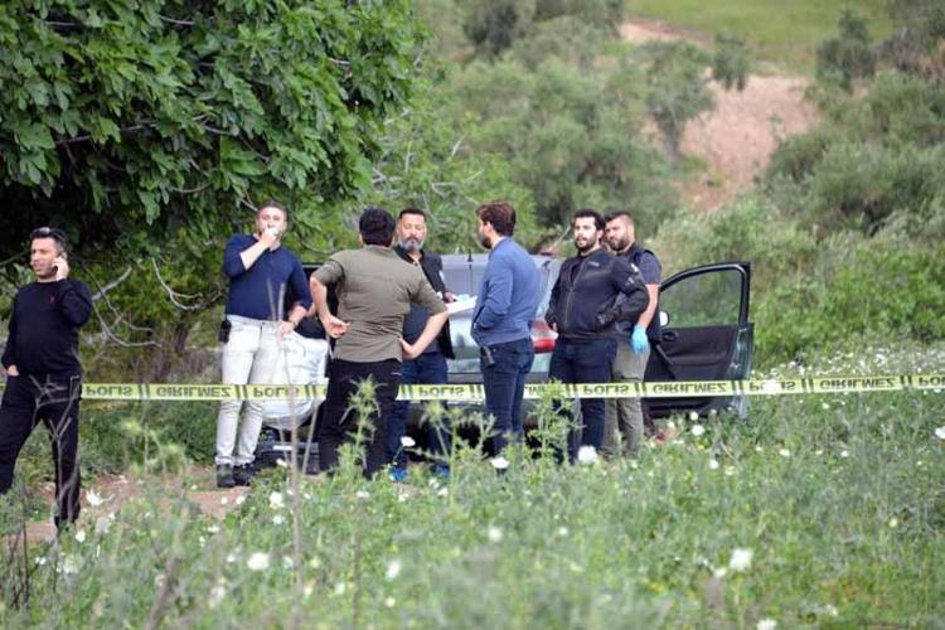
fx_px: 6562
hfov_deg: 8.2
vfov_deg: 5.5
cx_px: 472
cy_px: 315
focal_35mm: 250
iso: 5000
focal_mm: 250
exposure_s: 1/500
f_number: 5.6
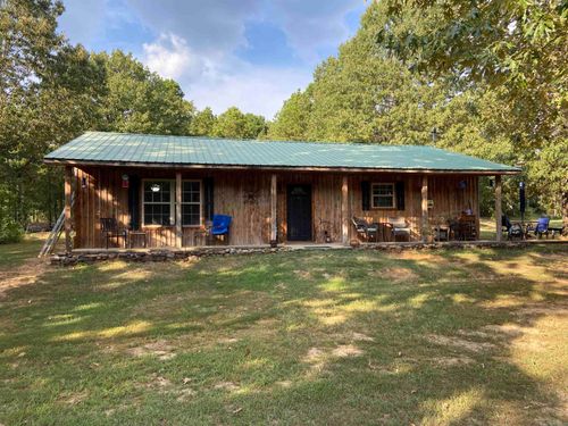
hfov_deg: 67.3
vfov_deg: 53.1
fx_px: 427
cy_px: 213
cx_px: 284
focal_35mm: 26
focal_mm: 4.25
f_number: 1.8
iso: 32
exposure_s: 1/546
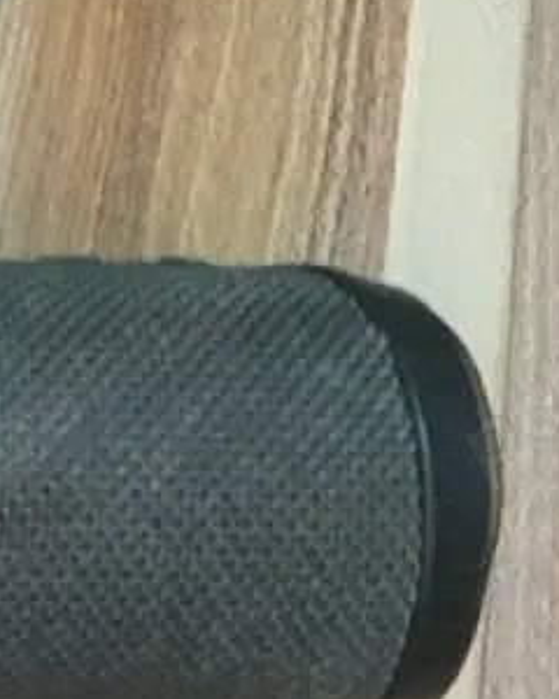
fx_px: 2151
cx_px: -252
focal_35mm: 104
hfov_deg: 14.0
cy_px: 387
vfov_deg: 18.4
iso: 320
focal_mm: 2.87
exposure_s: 1/34
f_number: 2.2
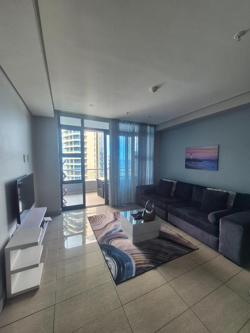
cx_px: 125
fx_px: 125
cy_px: 166
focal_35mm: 13
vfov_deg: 106.2
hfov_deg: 89.9
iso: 50
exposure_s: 1/50
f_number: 2.2
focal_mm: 1.74
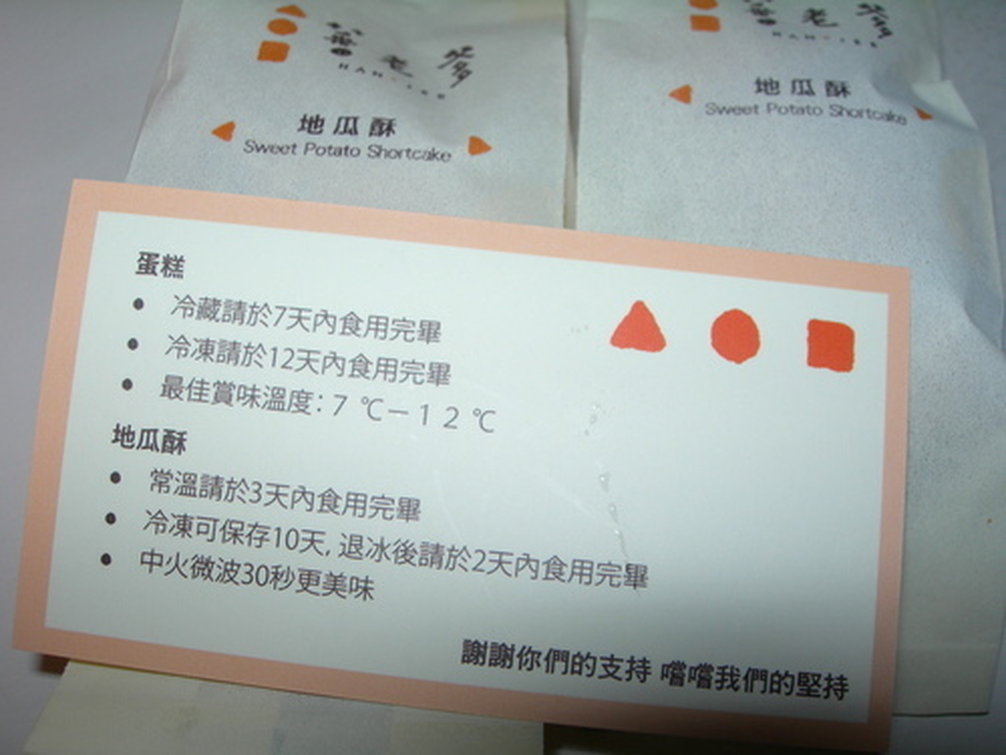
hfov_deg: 49.0
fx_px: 1104
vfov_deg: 37.7
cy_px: 378
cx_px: 503
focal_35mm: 38
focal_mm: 7.8
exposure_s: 1/60.1
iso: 50
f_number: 4.8
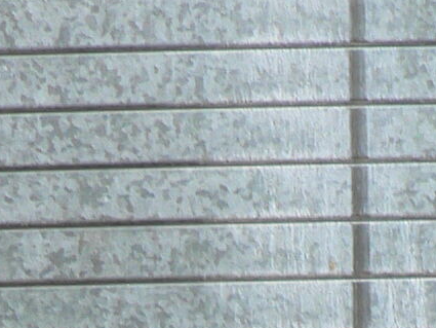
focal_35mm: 217
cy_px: 903
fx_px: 2734
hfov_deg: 9.1
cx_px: 400
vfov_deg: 6.4
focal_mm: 6
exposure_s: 1/80
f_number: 2.8
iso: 80
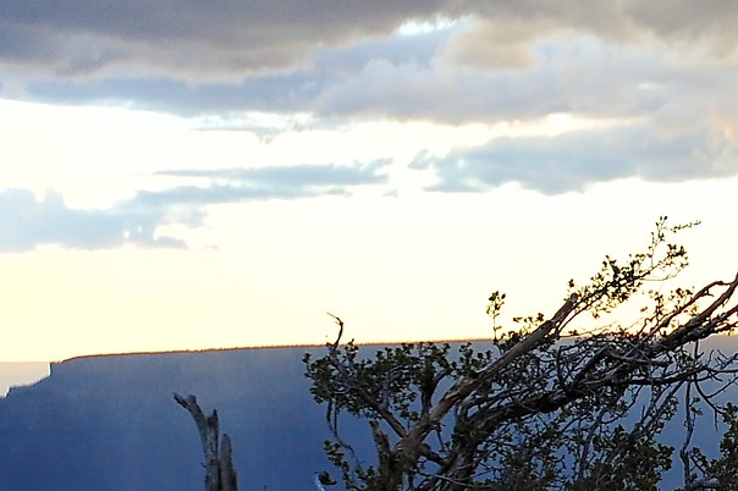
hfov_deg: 13.4
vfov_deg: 9.8
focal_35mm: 139
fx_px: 2848
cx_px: 1307
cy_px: 462
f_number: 4.5
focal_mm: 35
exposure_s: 1/80
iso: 400
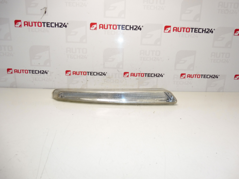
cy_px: 90
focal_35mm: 24
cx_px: 120
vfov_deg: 56.8
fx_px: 166
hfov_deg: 71.6
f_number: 3.5
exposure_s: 1/100
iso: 200
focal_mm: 4.3
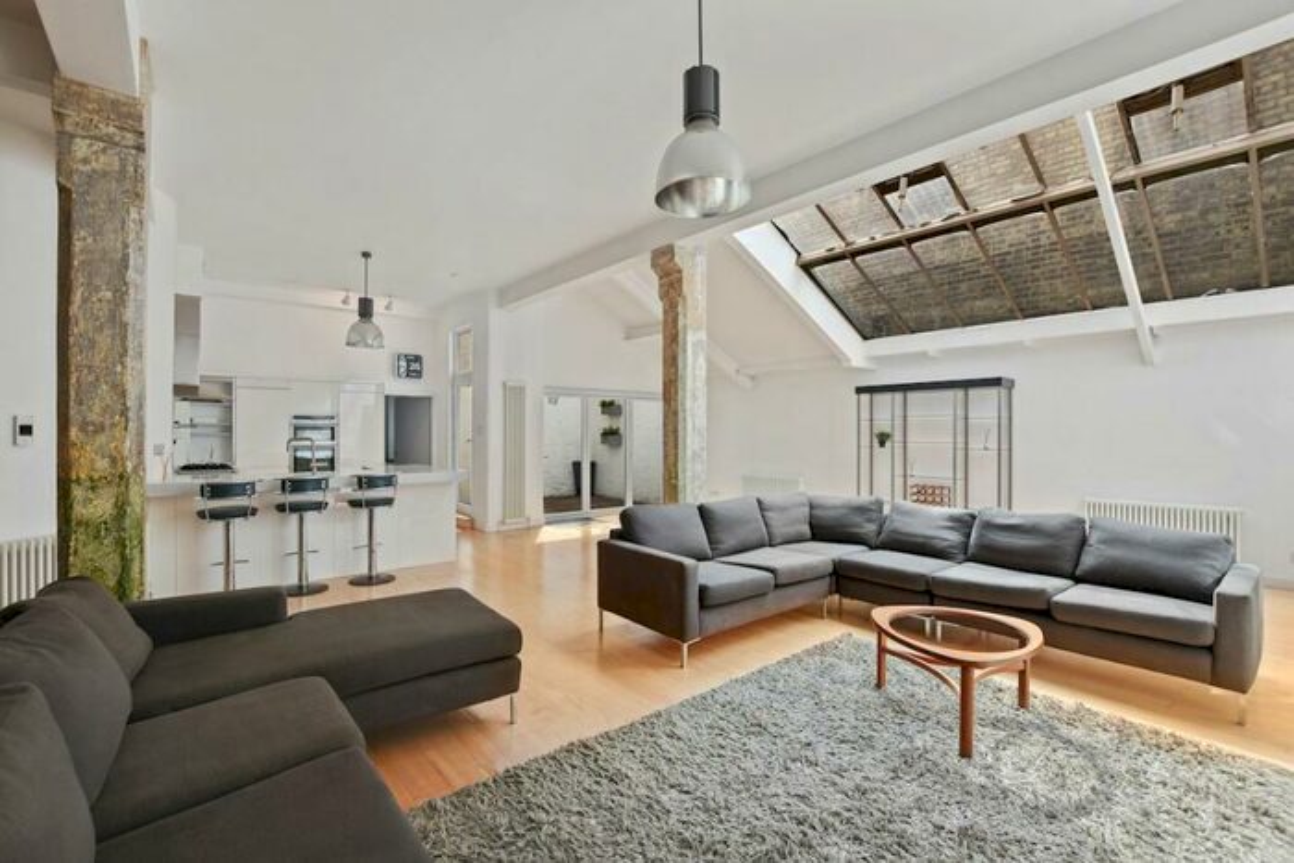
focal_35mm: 15
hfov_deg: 100.4
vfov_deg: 77.4
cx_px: 647
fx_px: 539
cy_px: 432
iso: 100
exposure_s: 1/20
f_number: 5.6
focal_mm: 10
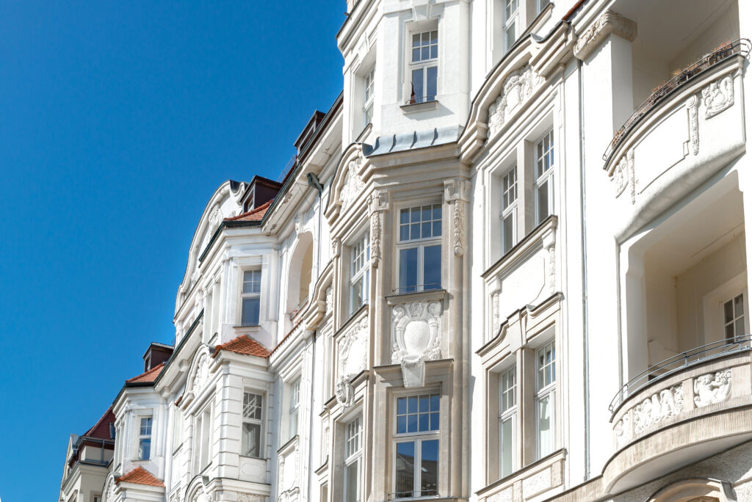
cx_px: 376
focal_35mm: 36
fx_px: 752
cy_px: 251
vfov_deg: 36.9
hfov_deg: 53.1
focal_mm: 36
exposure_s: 1/800
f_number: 8
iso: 200
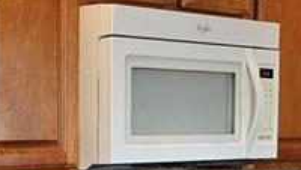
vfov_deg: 9.4
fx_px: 1023
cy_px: 212
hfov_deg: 16.6
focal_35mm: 128
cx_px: 41
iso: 160
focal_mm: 5.4
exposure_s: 1/120
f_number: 1.8
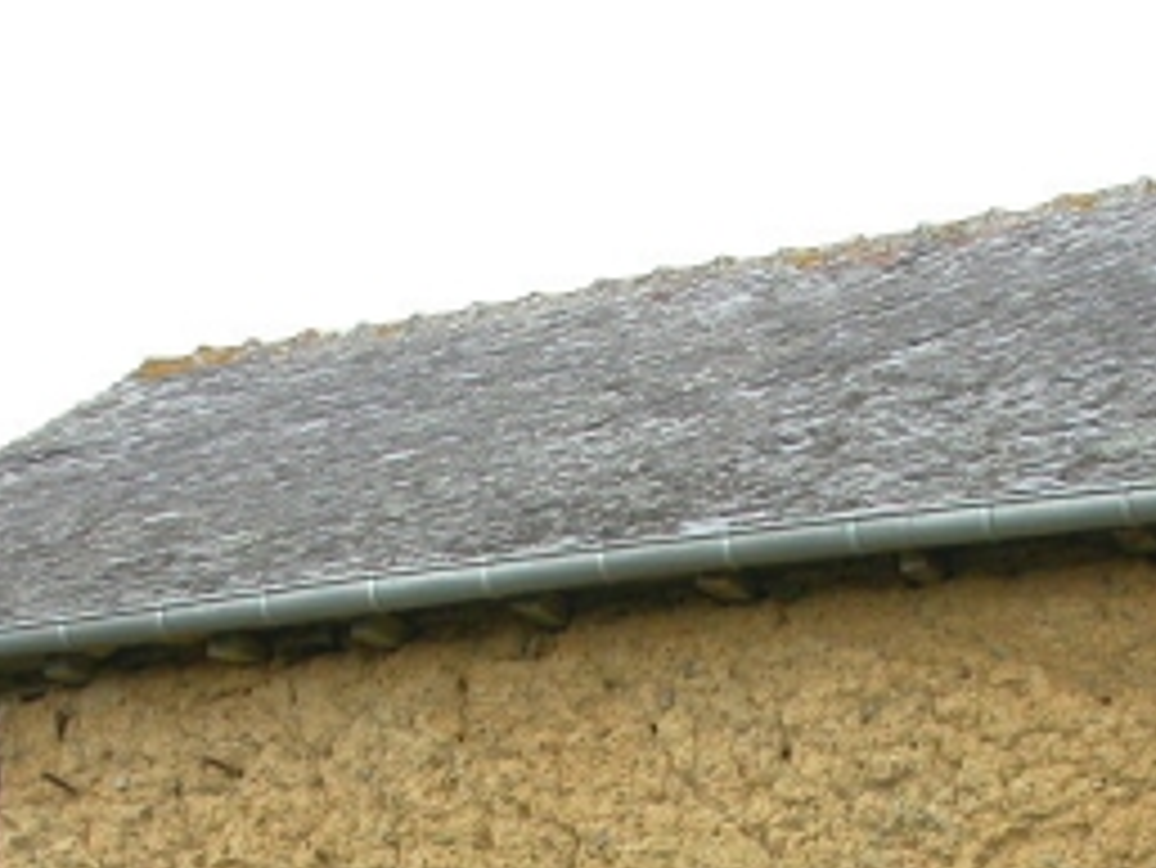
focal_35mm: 101
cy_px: 1066
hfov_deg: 19.4
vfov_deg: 14.2
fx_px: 3374
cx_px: 567
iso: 100
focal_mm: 7.85
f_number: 4.2
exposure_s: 1/122
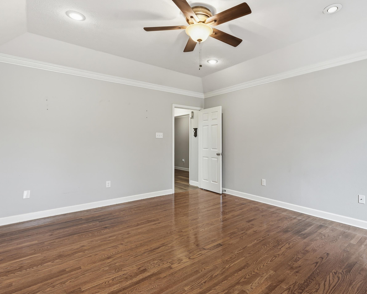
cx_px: 212
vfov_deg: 69.2
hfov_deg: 81.0
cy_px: 142
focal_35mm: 20
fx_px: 213
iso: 250
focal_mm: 16.5
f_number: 9
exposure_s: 1/20
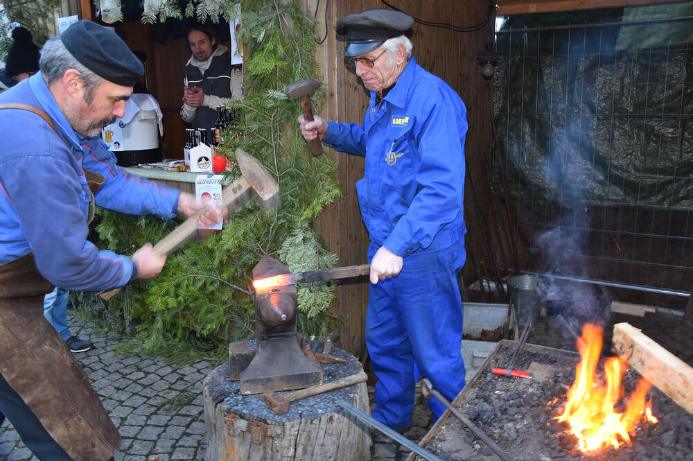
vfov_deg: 47.9
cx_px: 346
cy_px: 230
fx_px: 519
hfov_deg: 67.4
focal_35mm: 27
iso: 400
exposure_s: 1/80
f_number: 3.5
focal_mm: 18
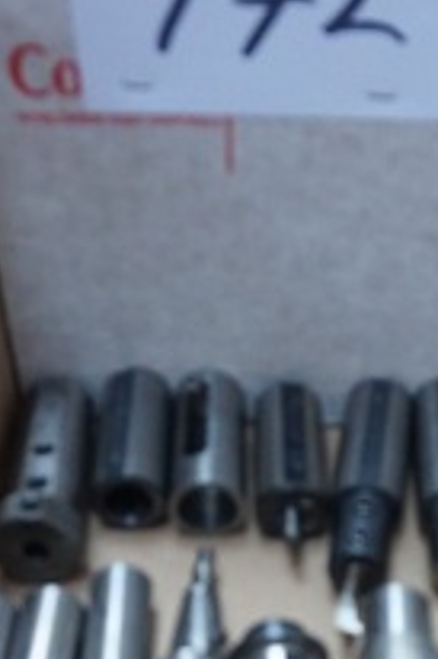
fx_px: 1024
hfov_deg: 24.0
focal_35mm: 56
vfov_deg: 32.8
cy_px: 656
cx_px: 301
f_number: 4
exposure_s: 1/160
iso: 1600
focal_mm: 16
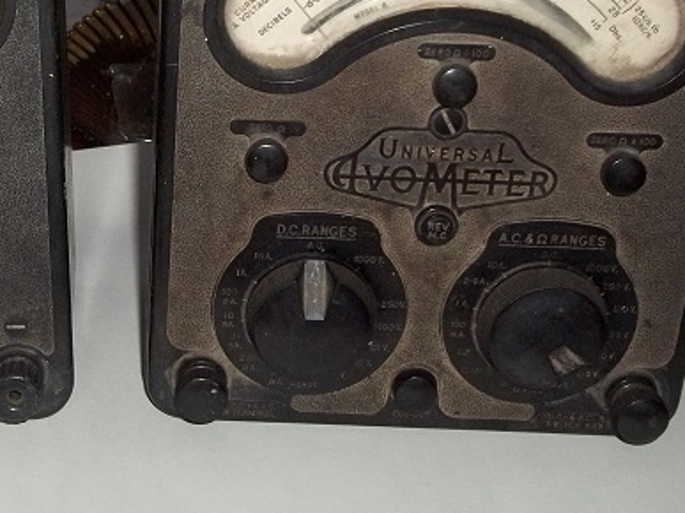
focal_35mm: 71
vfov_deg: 20.6
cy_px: 159
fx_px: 1405
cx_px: 108
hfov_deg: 26.7
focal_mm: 5.7
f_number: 2.9
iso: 160
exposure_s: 1/30
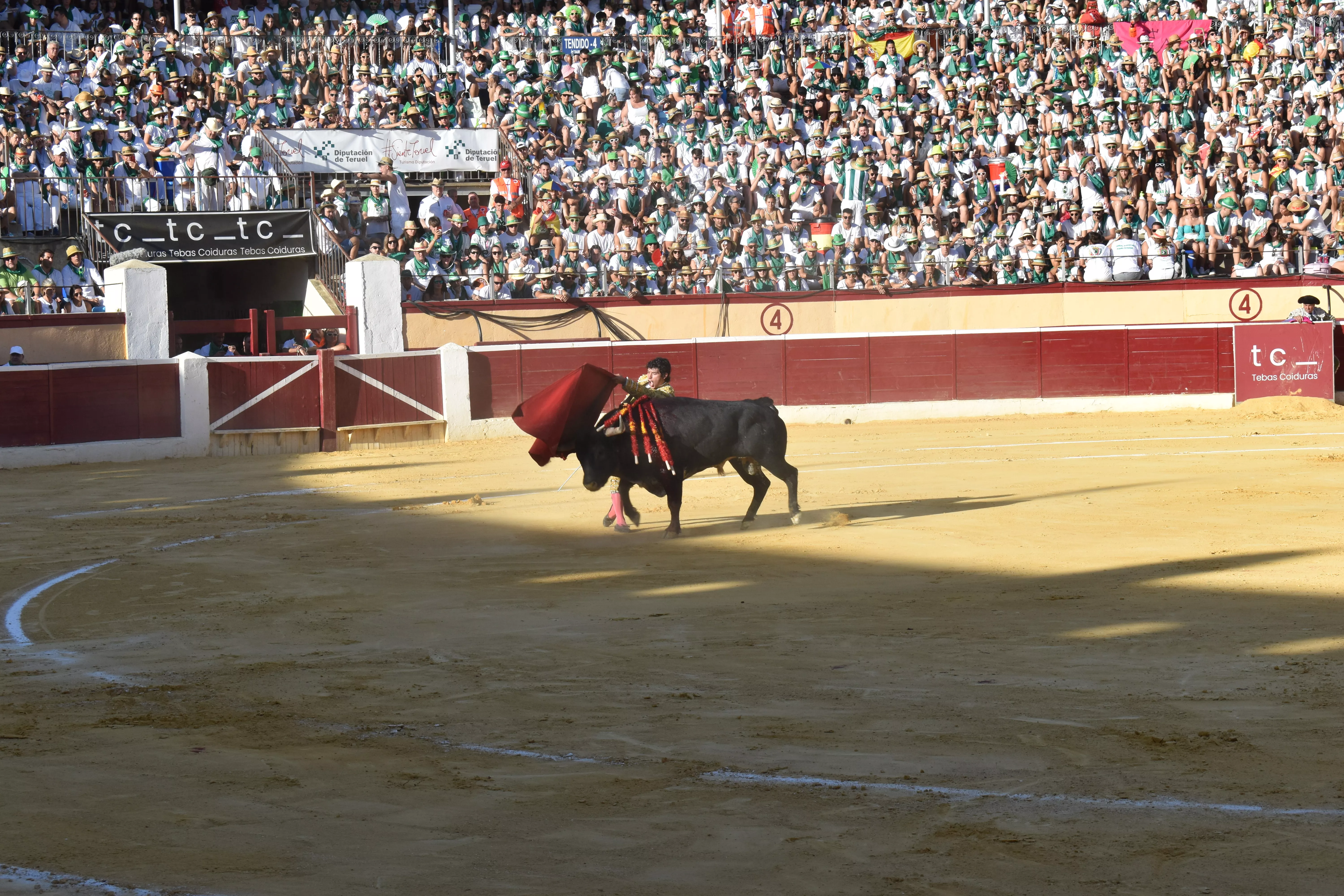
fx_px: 3080
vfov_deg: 16.6
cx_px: 672
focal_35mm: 82
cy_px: 448
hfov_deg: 24.6
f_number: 10
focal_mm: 55
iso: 400
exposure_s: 1/400
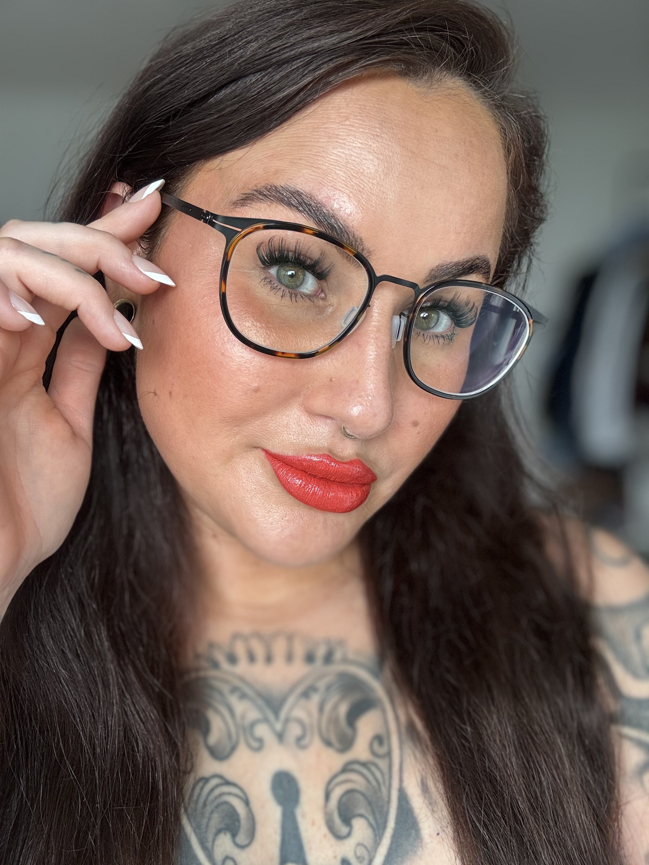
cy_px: 432
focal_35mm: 30
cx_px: 324
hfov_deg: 46.8
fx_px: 750
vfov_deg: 60.0
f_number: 1.9
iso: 80
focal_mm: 2.69
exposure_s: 1/121
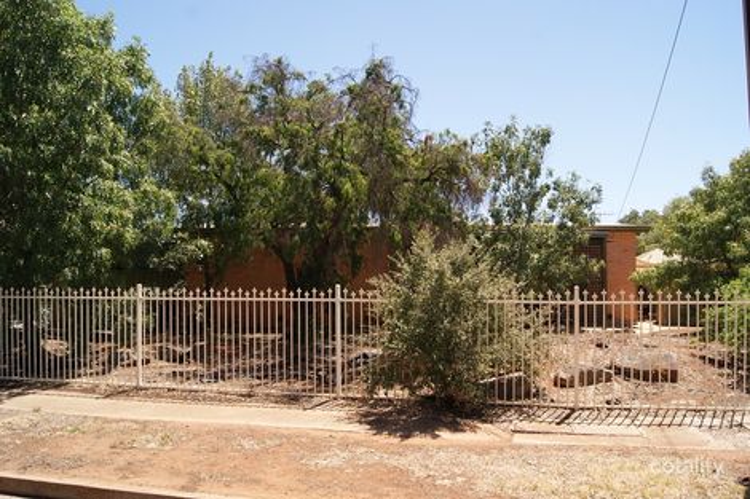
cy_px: 250
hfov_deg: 67.4
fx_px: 562
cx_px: 375
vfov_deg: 47.9
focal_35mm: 27
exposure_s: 1/160
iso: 100
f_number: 9
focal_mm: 18
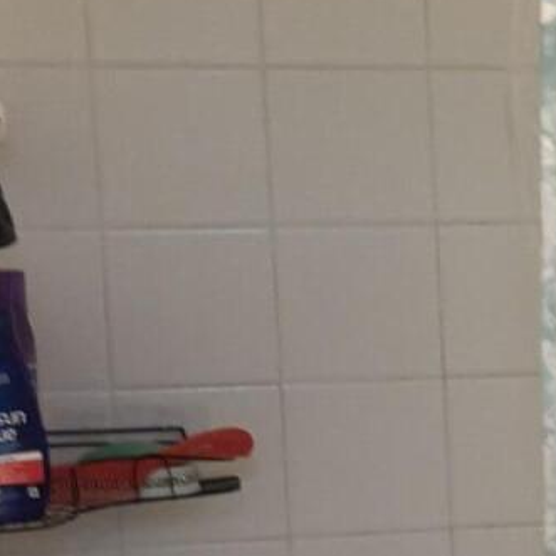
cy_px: 474
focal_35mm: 139
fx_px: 2526
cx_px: 1203
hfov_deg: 11.1
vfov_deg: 12.5
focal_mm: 5.96
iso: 80
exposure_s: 1/60
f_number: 1.6
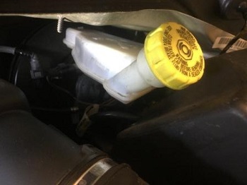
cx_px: 124
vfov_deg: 48.2
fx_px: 207
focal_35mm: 29
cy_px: 92
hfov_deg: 61.7
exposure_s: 1/20
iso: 200
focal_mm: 4.15
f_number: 2.2
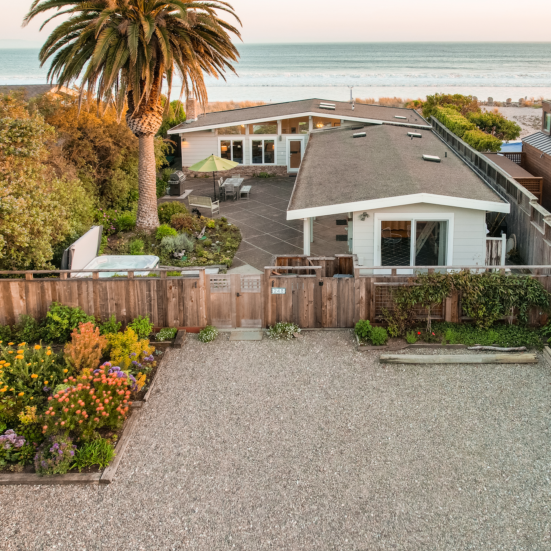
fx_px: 612
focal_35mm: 34
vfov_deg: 48.4
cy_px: 285
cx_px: 336
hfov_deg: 48.1
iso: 100
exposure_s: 1/125
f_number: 2.8
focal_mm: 8.38
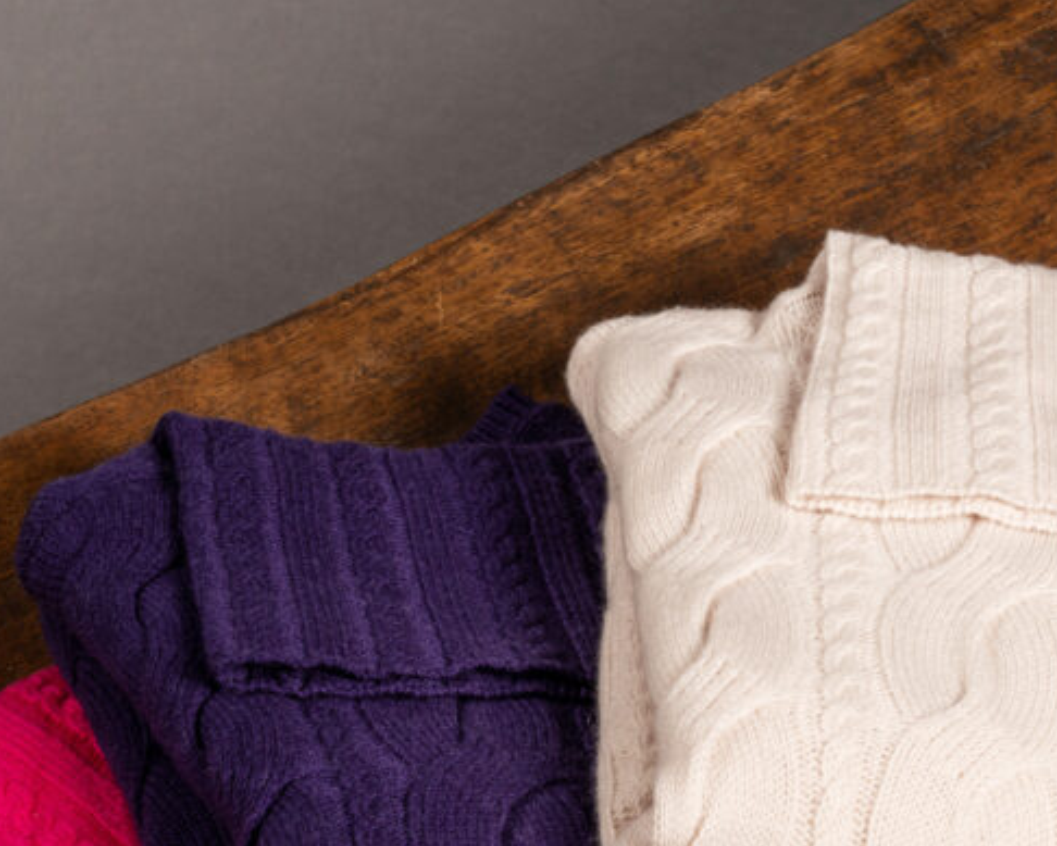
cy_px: 773
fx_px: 5481
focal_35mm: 175
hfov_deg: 11.0
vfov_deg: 8.8
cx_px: 581
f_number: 11
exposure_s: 1/160
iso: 160
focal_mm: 56.7
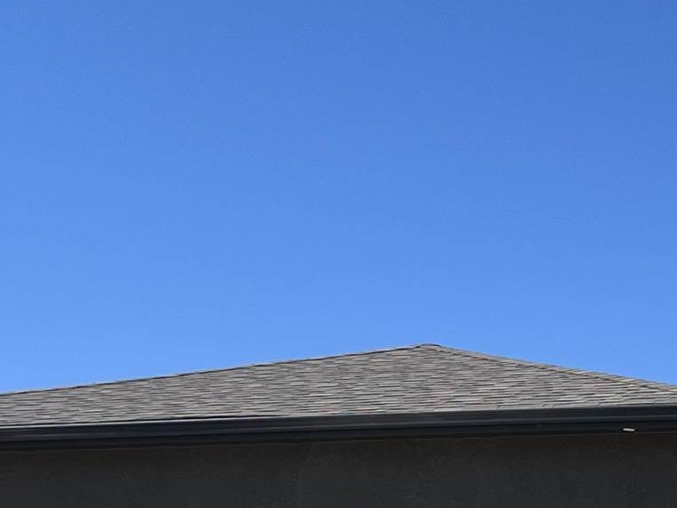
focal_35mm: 105
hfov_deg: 17.3
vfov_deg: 13.6
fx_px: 2054
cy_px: 650
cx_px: 946
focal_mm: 5.1
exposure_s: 1/3521
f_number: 1.6
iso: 50
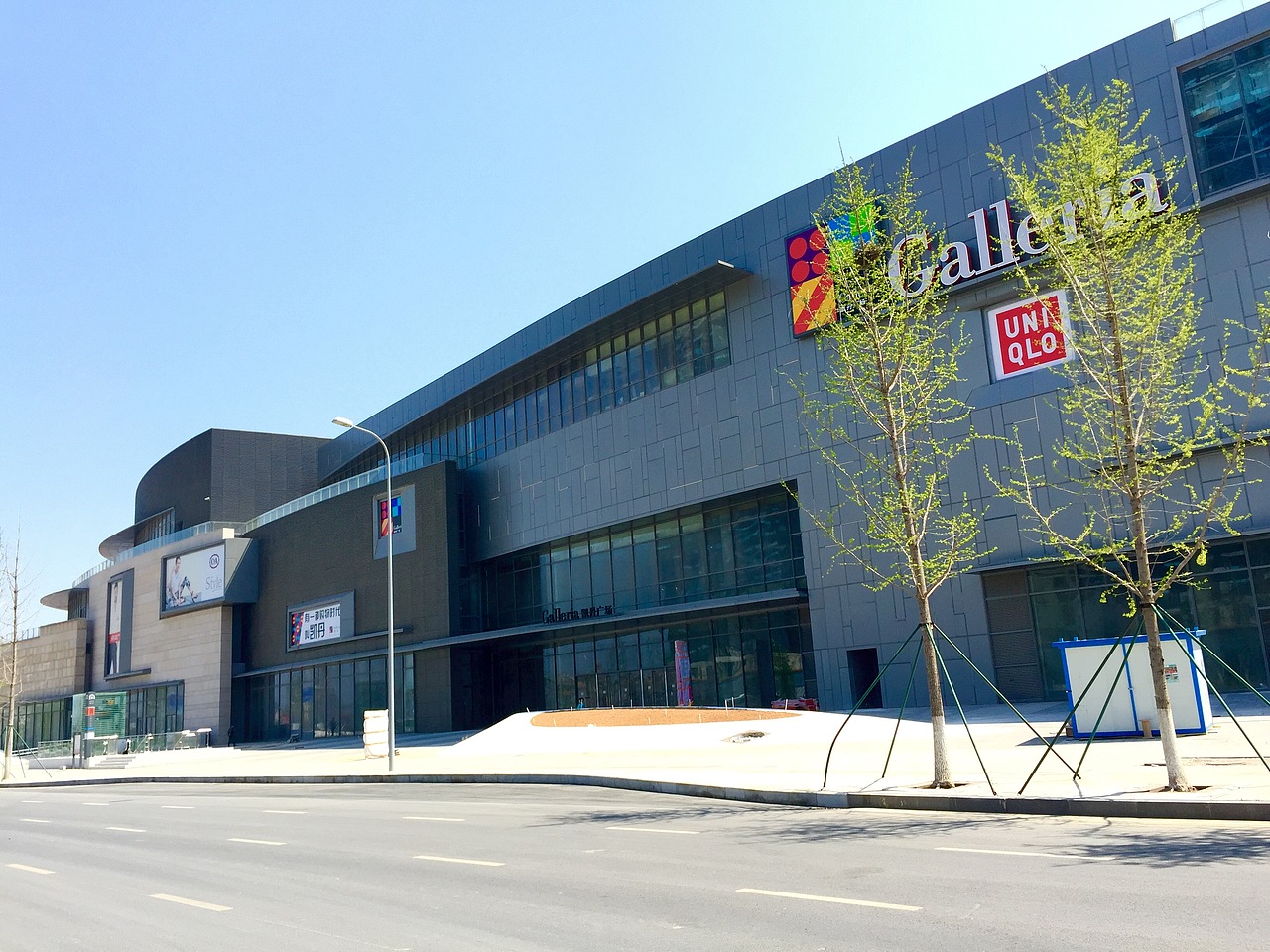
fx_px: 1064
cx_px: 635
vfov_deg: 48.2
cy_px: 476
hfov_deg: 61.7
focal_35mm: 29
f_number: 2.2
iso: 32
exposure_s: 1/860
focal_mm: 4.15
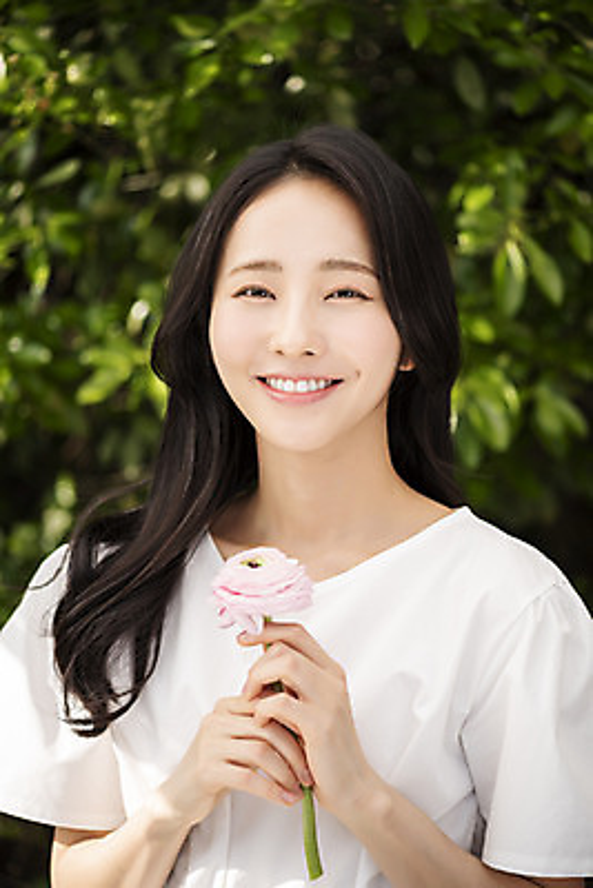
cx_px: 296
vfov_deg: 19.4
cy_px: 444
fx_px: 2592
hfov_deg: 13.1
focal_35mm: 105
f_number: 4
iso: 100
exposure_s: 1/400
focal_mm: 105
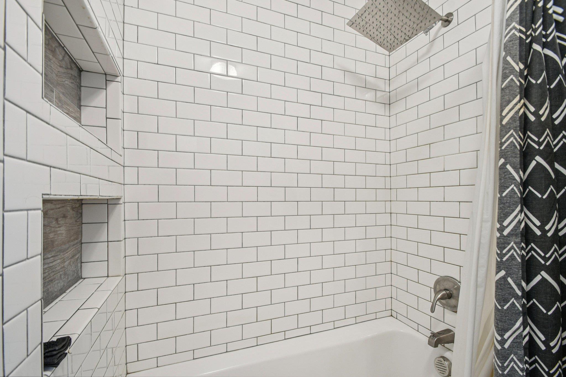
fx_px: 236
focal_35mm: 15
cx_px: 283
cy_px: 188
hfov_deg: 100.4
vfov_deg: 77.3
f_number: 8
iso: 400
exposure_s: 1/6
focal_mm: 10
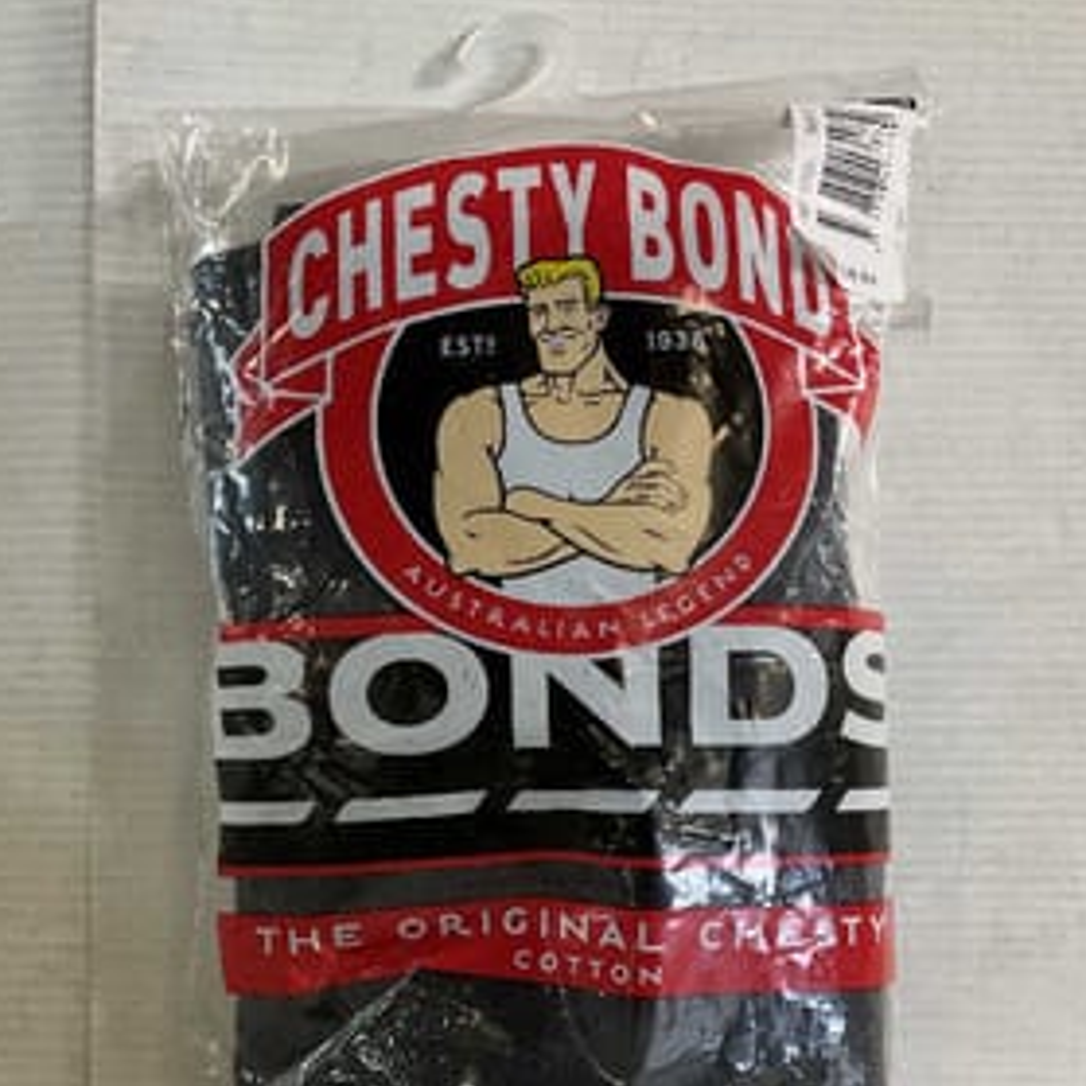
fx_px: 1633
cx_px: 514
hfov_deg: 36.8
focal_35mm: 46
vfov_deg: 36.7
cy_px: 640
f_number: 1.8
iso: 80
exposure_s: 1/50
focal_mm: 3
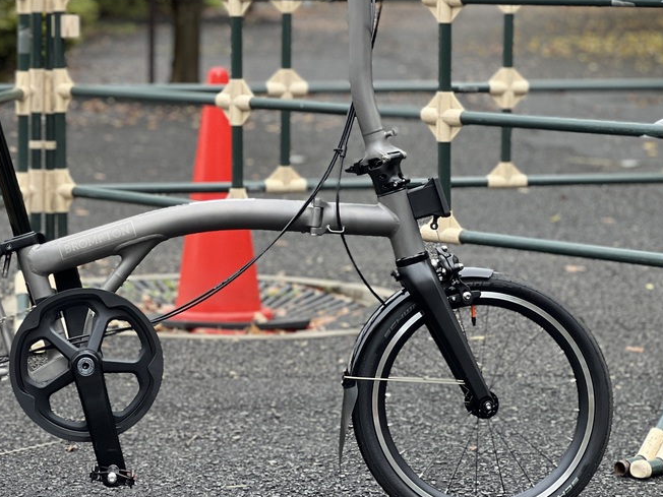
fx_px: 2279
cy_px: 168
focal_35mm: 119
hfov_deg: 16.5
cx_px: 178
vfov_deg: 12.4
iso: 125
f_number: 2.8
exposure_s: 1/121
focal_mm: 9
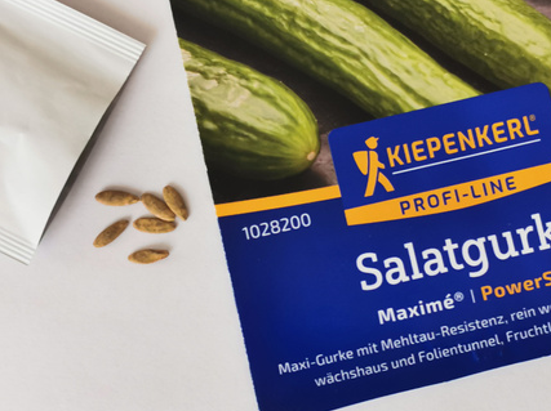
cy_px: 215
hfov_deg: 25.4
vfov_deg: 19.1
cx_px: 289
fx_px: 1224
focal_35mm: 77
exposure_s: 1/100
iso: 125
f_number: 1.6
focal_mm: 5.56
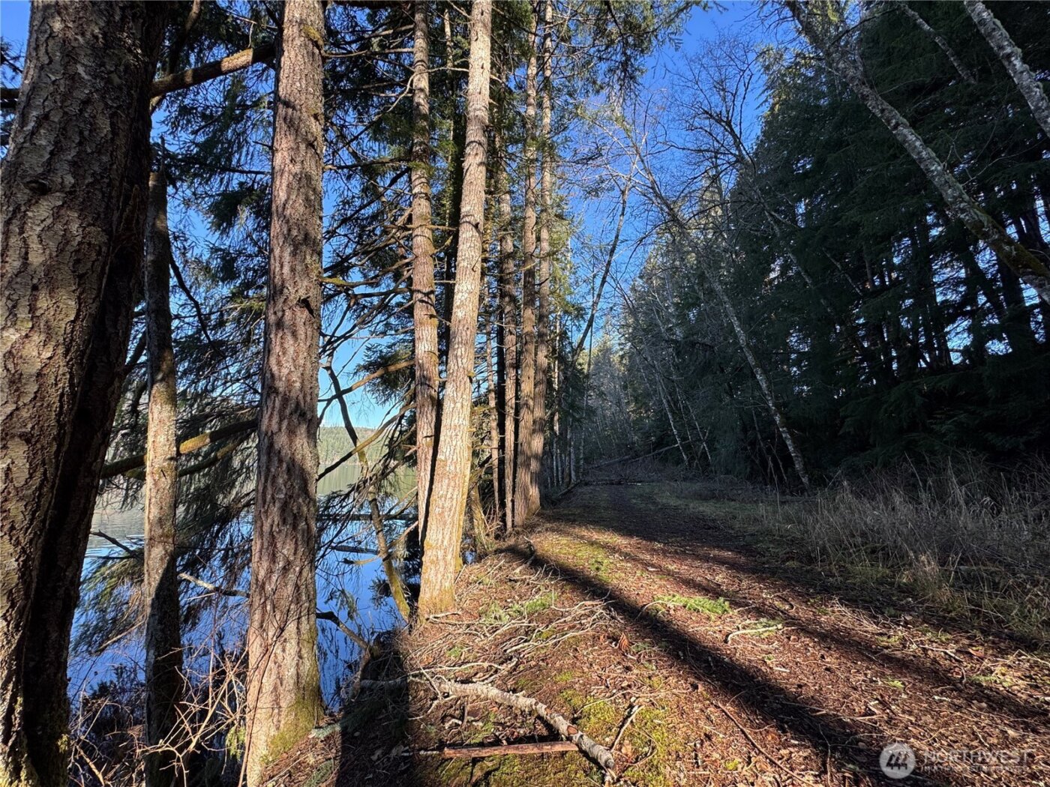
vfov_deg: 85.7
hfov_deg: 102.1
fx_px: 425
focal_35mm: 14
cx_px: 525
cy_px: 394
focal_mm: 2.22
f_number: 2.2
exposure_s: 1/317
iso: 40
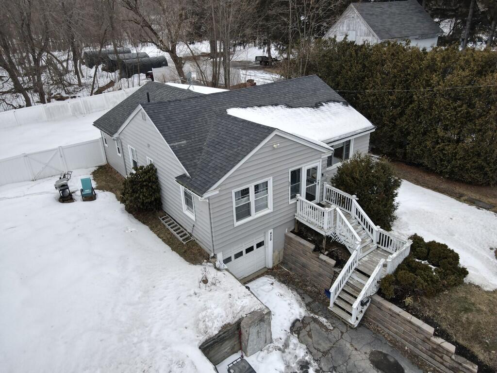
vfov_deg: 56.8
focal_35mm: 24
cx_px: 248
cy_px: 186
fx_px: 345
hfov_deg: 71.6
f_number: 2.8
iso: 100
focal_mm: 4.5
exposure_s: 1/500
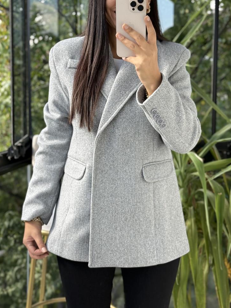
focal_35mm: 66
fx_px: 587
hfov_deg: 22.3
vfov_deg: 29.3
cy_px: 130
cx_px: 126
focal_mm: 6.76
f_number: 1.78
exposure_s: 1/242
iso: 100
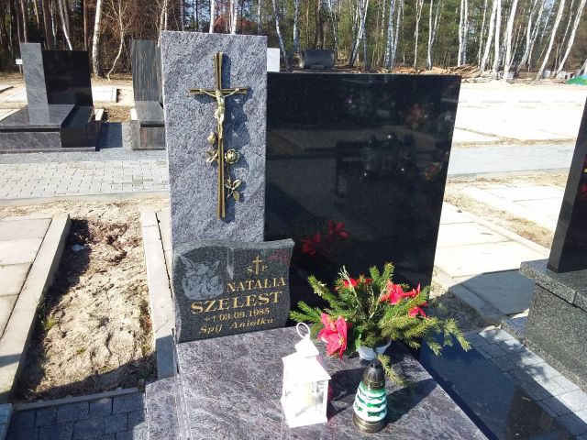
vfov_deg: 49.7
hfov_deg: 63.4
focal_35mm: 28
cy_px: 220
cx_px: 294
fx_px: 475
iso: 40
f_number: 1.9
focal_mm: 2.91
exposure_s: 1/811
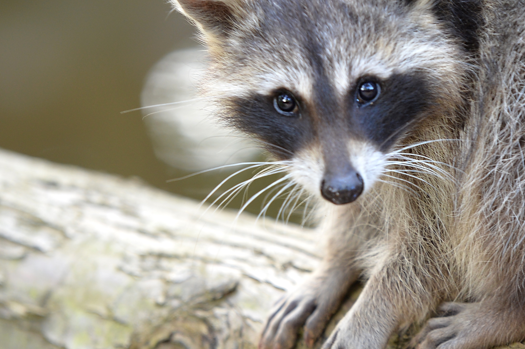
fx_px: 7782
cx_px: 402
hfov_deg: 3.9
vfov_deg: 2.6
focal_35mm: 534
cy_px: 155
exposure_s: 1/160
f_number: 2.8
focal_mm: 200
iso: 400
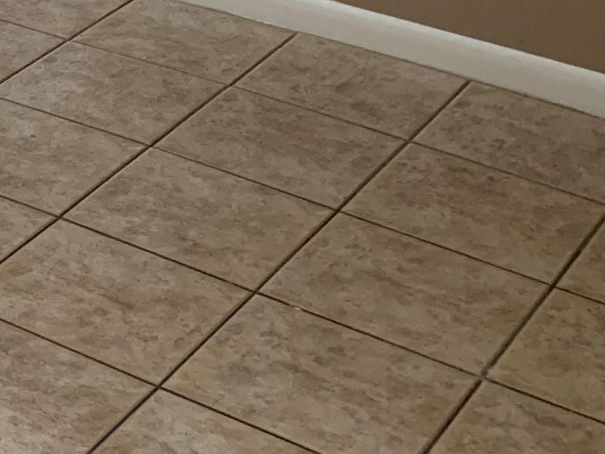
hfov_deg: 15.7
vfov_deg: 12.2
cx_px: -401
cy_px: -373
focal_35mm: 111
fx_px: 1940
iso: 200
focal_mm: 4.25
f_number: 1.8
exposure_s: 1/60
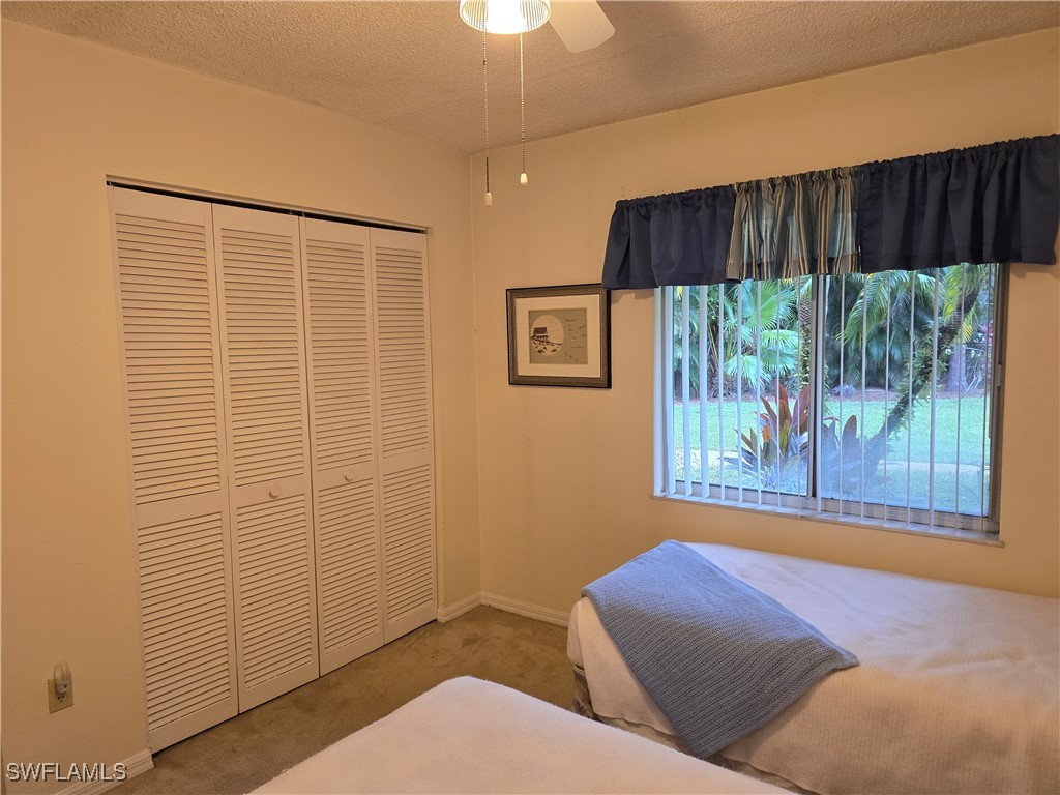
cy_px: 398
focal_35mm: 23
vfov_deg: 58.9
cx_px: 530
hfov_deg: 73.9
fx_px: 704
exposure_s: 1/120
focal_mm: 6.3
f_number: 1.7
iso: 250
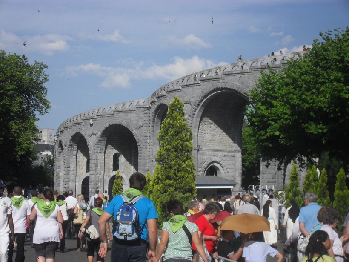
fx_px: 1059
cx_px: 174
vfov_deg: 14.1
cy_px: 131
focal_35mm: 105
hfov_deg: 18.7
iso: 100
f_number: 5.8
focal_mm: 18.9
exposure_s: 1/750
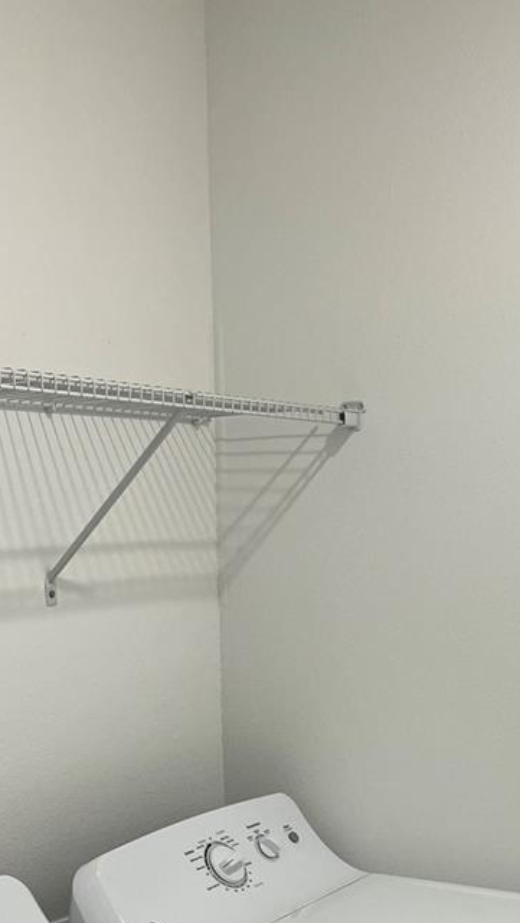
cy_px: 816
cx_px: 323
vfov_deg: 36.9
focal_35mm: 53
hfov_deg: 22.6
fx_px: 1298
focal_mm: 5.1
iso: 100
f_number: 1.6
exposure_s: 1/120
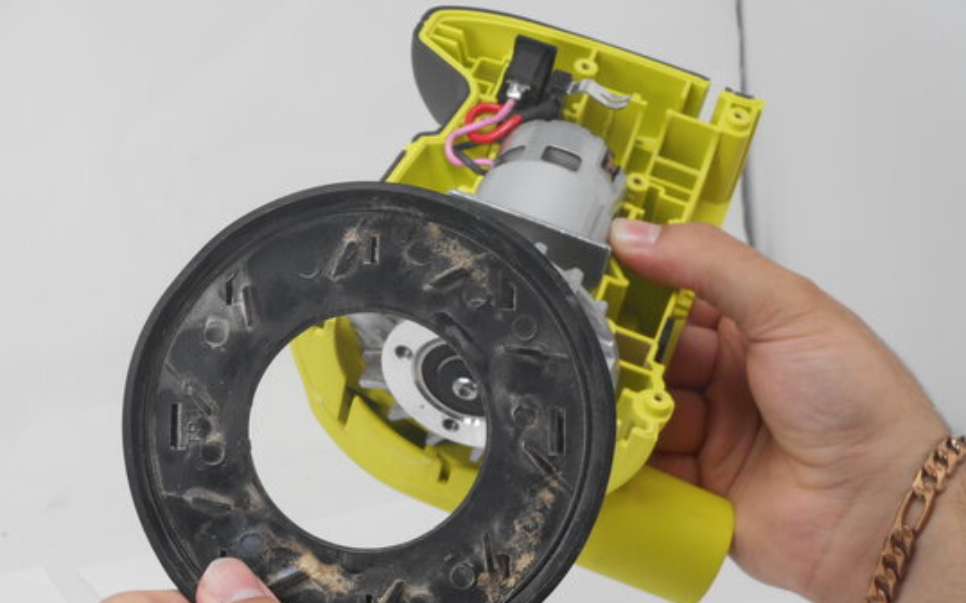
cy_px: 323
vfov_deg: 11.0
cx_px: 451
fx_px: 3132
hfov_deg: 17.5
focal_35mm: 119
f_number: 5.8
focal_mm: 18.2
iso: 250
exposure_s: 1/60
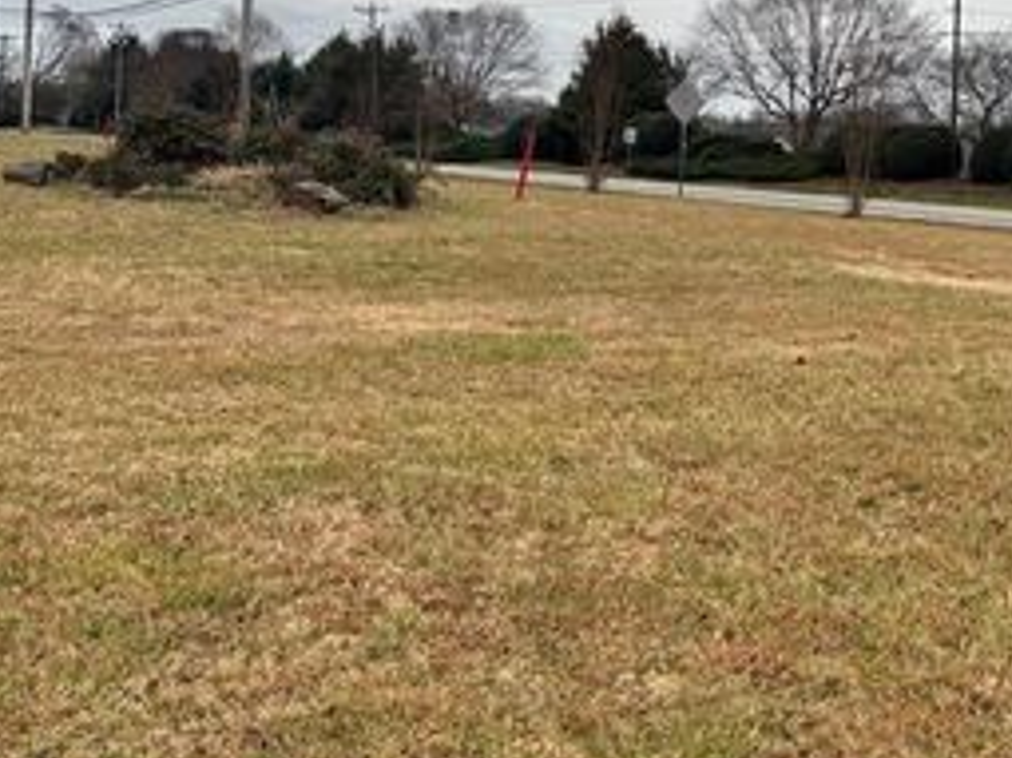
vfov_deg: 28.0
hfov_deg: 35.4
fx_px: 1490
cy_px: 161
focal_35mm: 51
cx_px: 901
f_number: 1.6
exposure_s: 1/684
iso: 50
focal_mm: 5.96
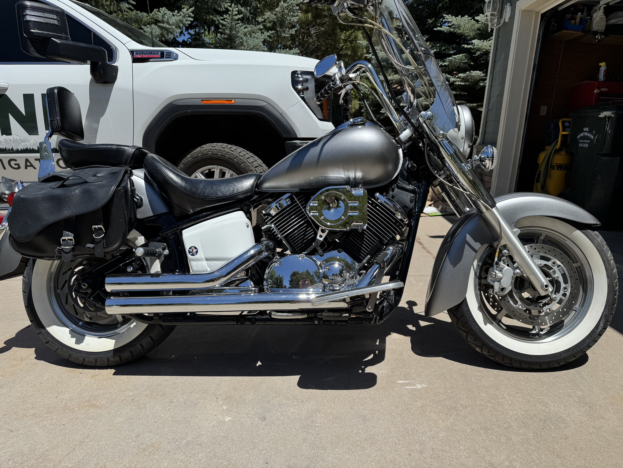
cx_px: 312
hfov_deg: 71.6
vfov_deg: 56.8
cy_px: 234
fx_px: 432
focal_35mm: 24
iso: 80
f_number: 1.78
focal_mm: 6.76
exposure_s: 1/5348
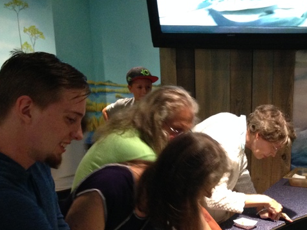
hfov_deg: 30.1
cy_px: 200
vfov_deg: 22.8
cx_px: 242
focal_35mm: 63
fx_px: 559
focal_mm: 4.12
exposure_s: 1/20
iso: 320
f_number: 2.4
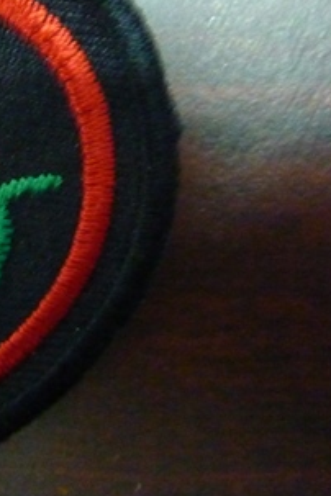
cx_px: -116
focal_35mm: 55
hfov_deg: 21.8
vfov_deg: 35.9
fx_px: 758
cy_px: 167
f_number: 3.3
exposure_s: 1/8
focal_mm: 4.1
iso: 800
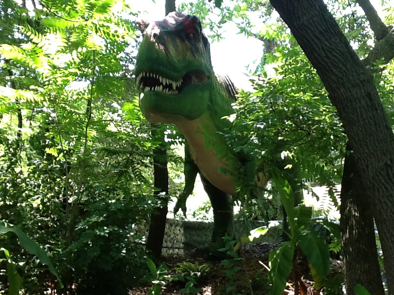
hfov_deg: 56.8
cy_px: 148
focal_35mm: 32
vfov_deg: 44.2
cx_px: 197
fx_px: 364
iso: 100
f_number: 2.4
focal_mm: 2.03
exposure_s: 1/120
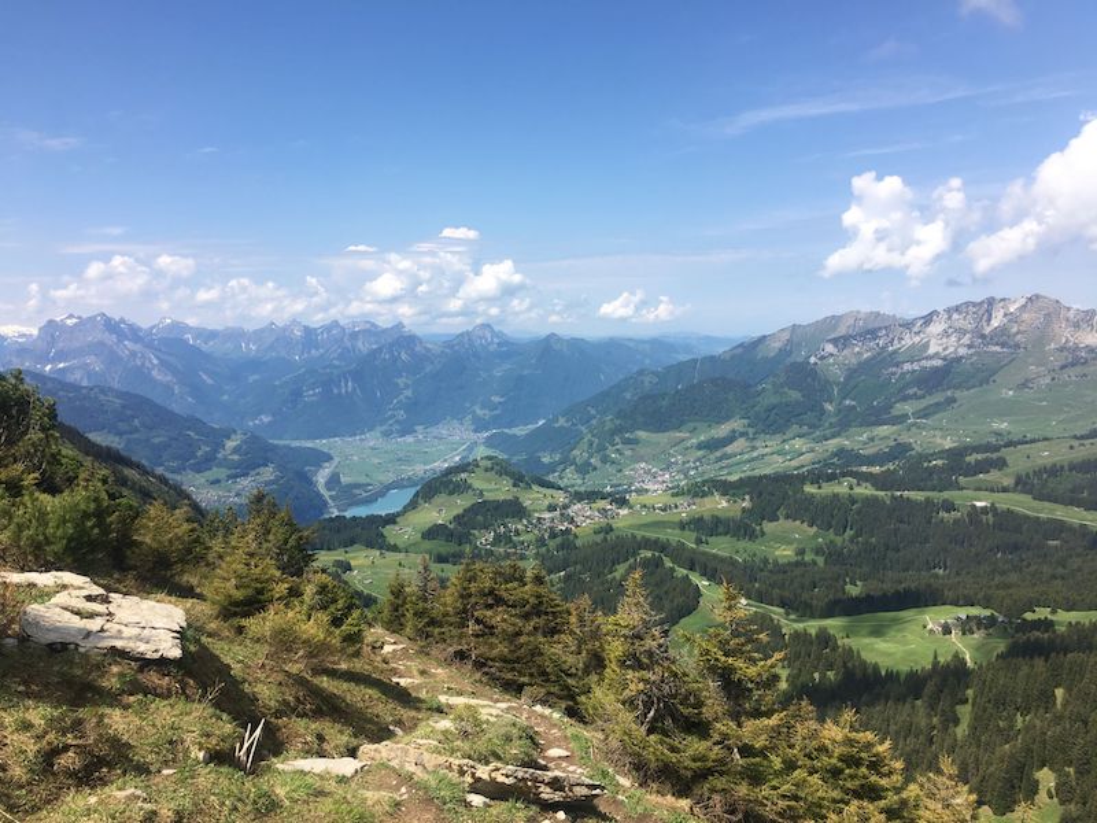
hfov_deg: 61.7
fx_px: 919
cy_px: 412
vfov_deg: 48.2
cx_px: 548
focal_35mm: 29
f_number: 2.2
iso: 25
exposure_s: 1/1425
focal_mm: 4.15
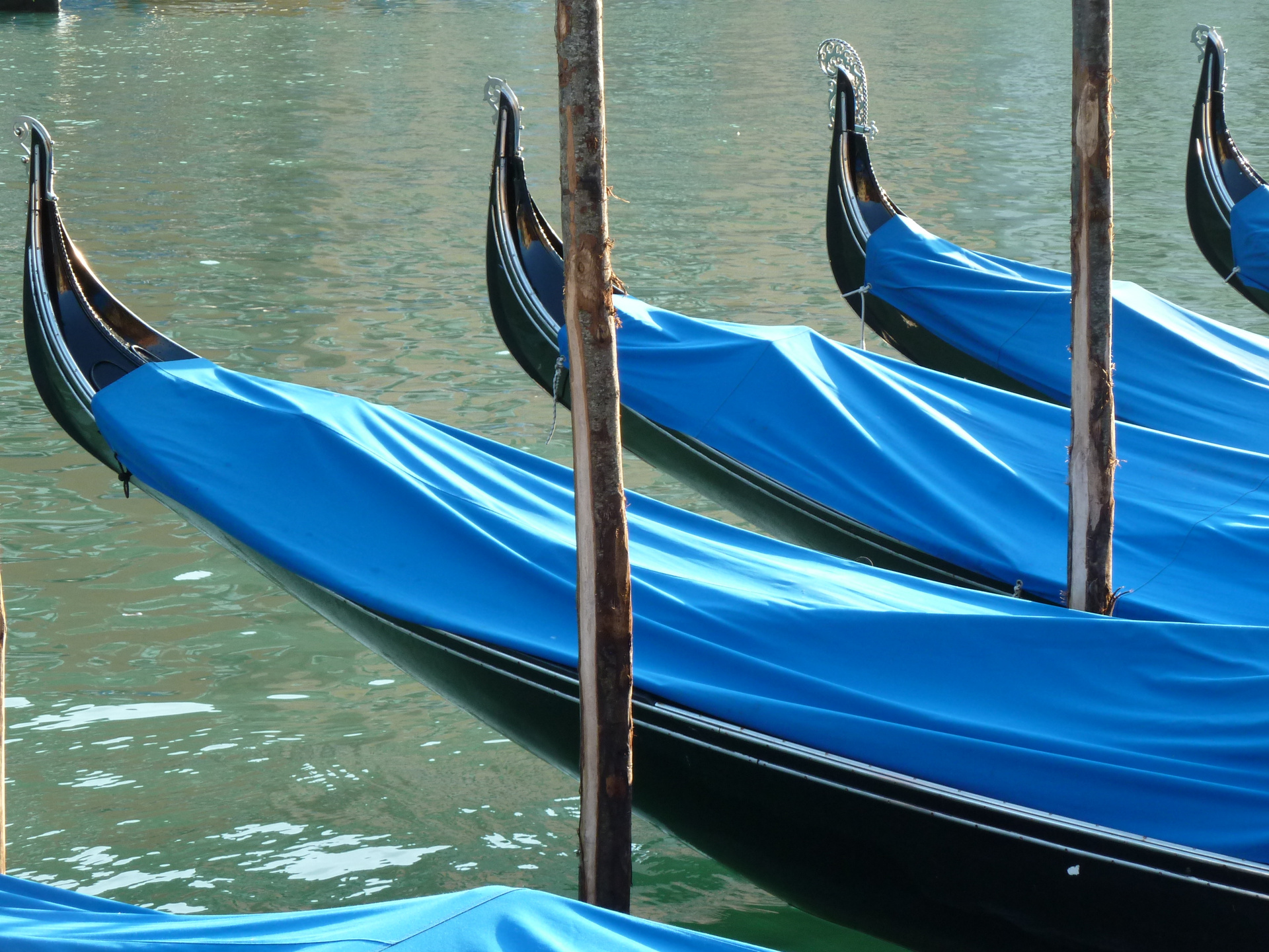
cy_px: 476
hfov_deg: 14.4
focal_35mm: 137
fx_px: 5022
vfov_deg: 10.8
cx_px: 634
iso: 160
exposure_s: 1/160
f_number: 4.5
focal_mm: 22.5
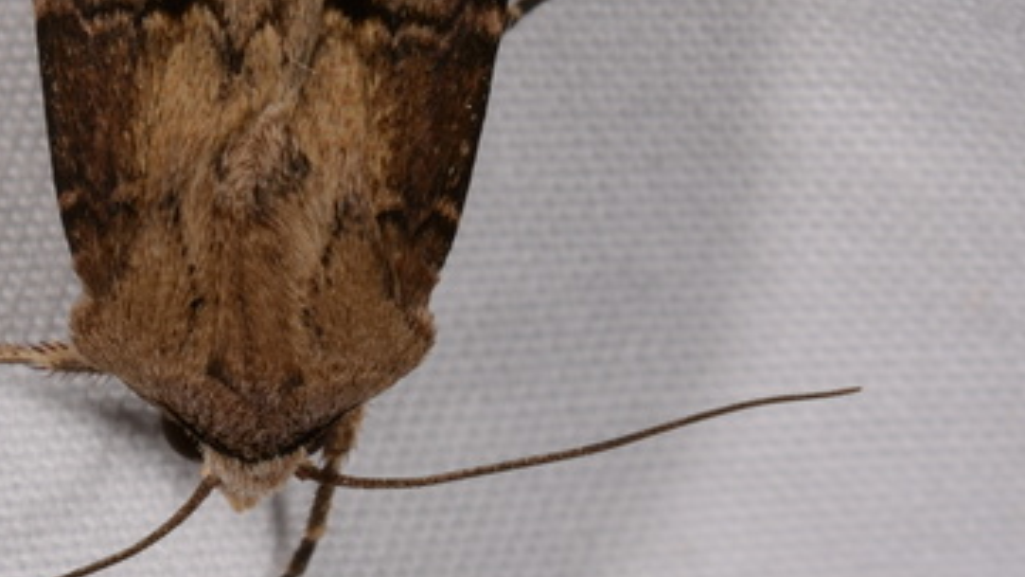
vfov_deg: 4.2
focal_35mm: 292
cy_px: 37
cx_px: 176
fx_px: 7940
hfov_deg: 7.4
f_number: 25
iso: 100
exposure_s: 1/60
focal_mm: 85
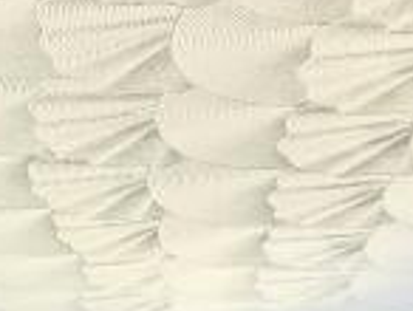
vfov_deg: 12.6
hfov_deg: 19.2
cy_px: 684
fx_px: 1171
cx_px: -40
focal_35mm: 98
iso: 100
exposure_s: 1/99
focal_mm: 2.22
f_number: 2.2
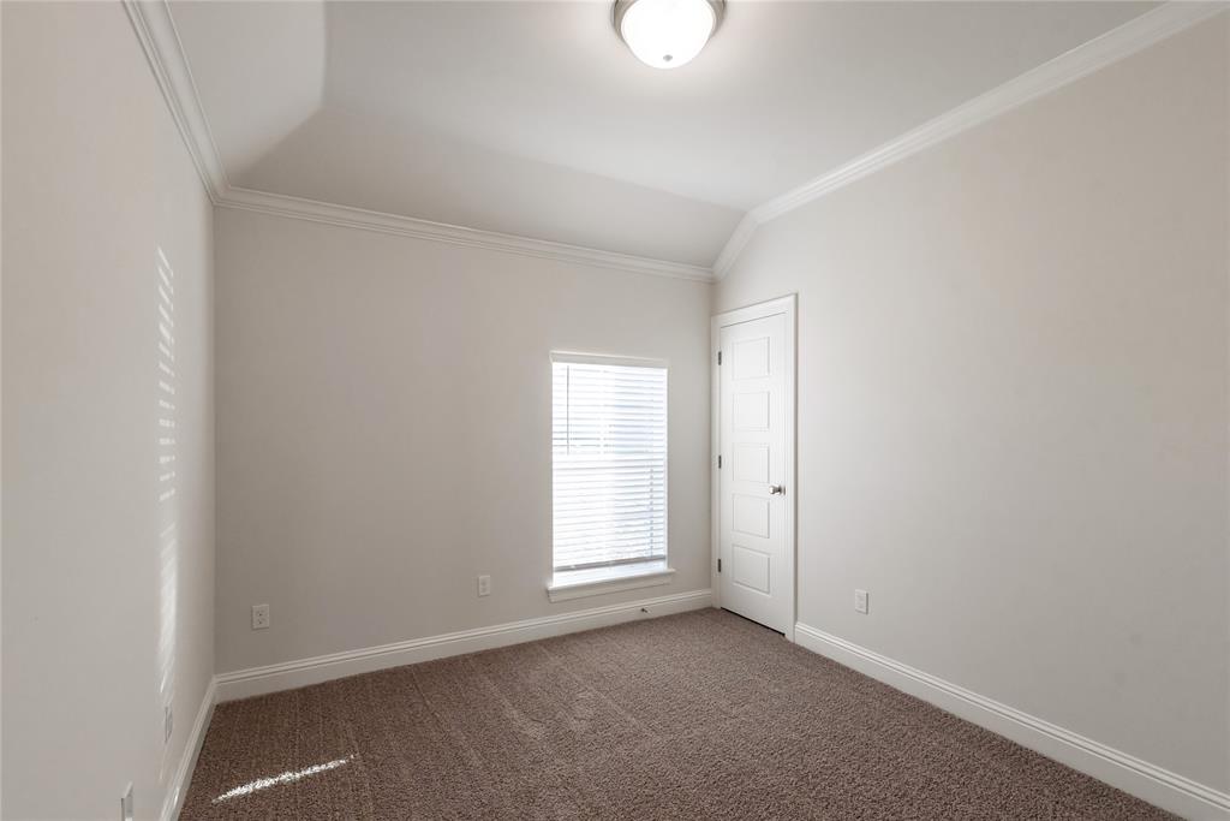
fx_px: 547
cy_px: 410
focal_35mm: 16
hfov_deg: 96.7
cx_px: 615
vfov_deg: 73.8
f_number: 6.3
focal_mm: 16
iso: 400
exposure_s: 1/160
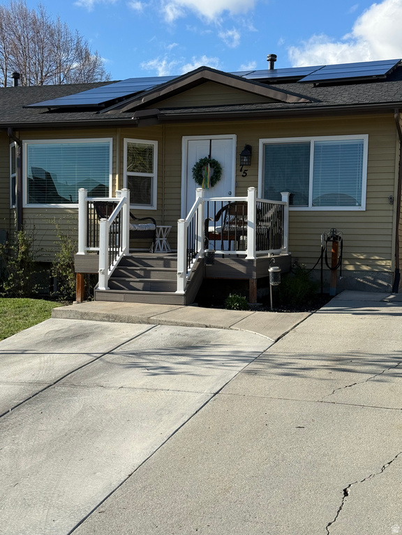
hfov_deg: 30.3
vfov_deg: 39.7
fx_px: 743
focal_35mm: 48
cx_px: 201
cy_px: 268
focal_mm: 6.76
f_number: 1.78
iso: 80
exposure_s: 1/3891
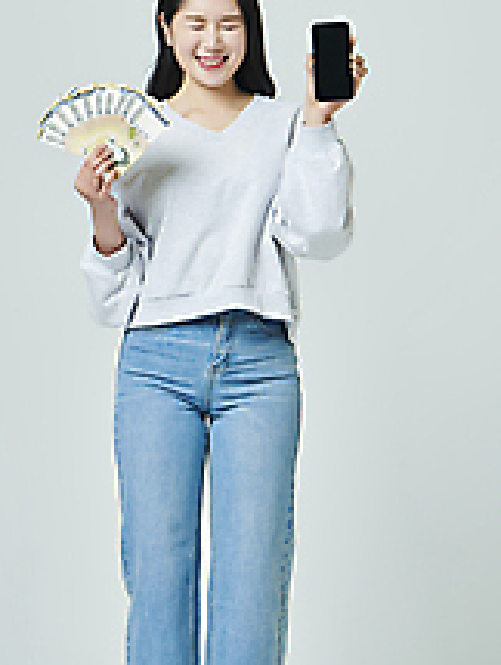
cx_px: 203
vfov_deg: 15.7
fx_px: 2405
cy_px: 322
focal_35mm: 125
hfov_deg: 11.9
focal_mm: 70
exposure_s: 1/125
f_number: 11
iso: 100
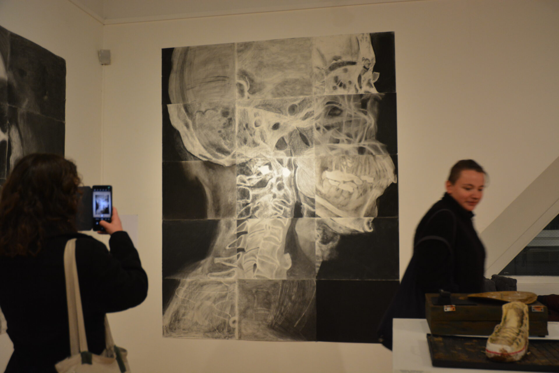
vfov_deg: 36.9
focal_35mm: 36
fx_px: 559
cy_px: 186
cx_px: 280
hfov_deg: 53.1
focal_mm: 24
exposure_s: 1/40
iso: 800
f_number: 3.8
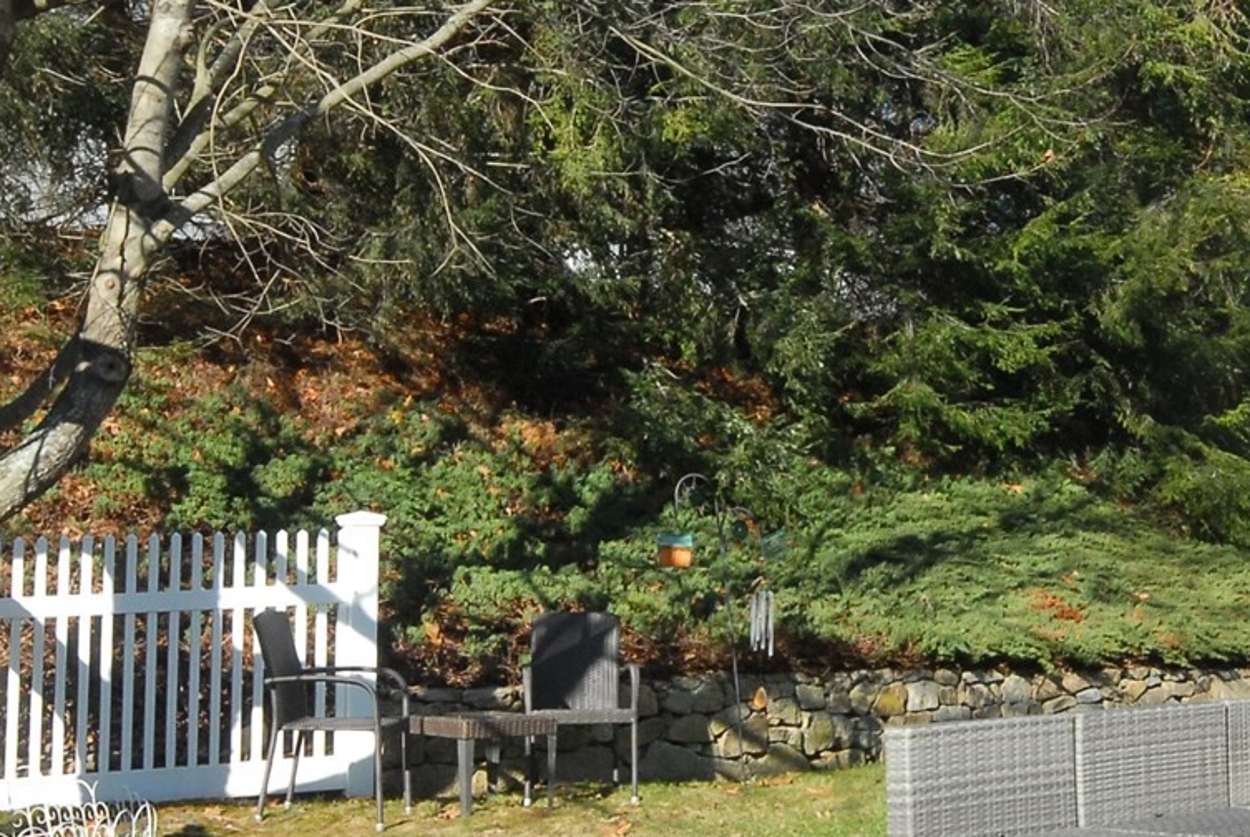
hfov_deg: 28.2
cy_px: 451
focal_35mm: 69
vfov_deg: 19.7
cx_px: 1082
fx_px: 2411
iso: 500
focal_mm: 17
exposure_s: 1/125
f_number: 14
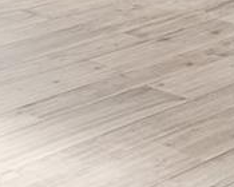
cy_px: -263
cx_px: 15
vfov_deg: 9.9
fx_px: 949
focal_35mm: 137
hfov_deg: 13.9
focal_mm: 16
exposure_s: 1/100
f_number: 10
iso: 800
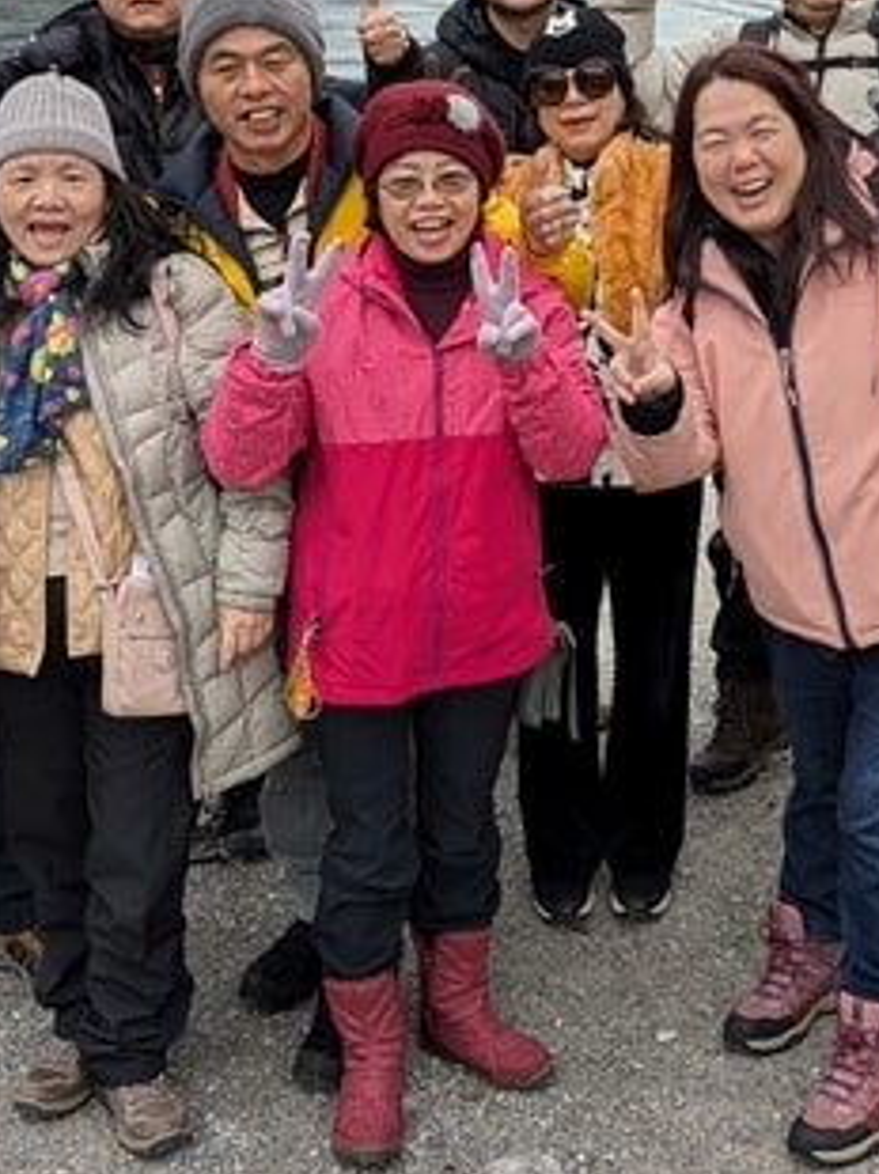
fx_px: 2102
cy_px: 178
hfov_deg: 23.4
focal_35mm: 62
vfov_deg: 30.2
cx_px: 625
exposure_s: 1/280
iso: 25
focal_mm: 6.9
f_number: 1.68
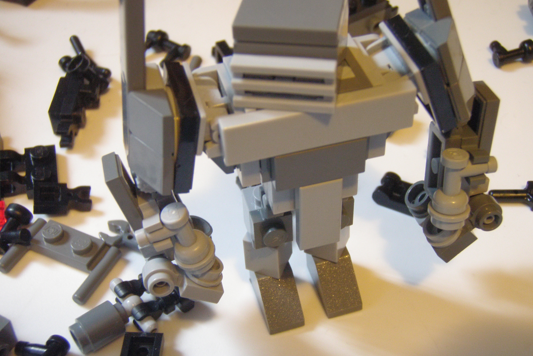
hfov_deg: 36.9
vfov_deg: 25.1
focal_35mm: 54
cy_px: 187
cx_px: 271
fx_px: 799
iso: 200
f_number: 4
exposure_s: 1/5
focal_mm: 9.13
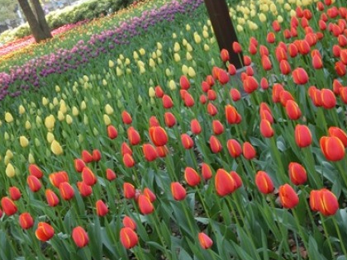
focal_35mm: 56
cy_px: 110
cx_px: 180
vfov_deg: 26.1
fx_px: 561
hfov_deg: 34.3
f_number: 4.2
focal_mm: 8.29
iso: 250
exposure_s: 1/125
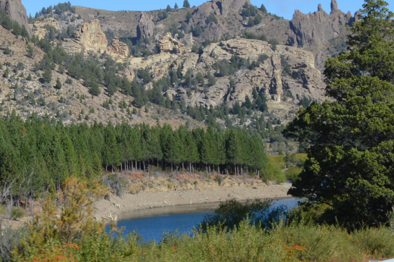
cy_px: -110
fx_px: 1170
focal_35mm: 107
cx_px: -196
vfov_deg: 12.3
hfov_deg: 17.2
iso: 100
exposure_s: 1/250
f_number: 8
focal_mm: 22
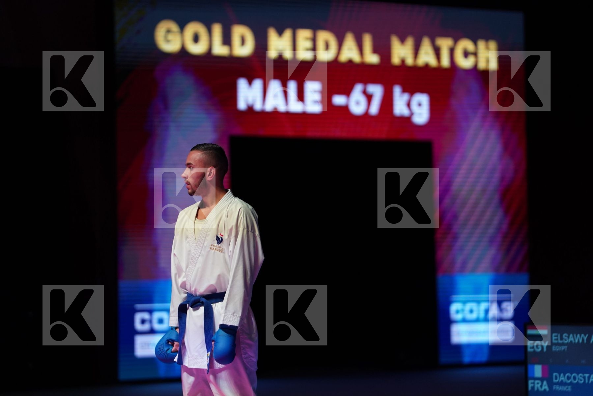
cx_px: 296
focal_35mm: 155
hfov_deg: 13.2
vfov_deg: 8.9
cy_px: 198
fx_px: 2553
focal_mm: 155
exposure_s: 1/1000
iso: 2000
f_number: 2.8
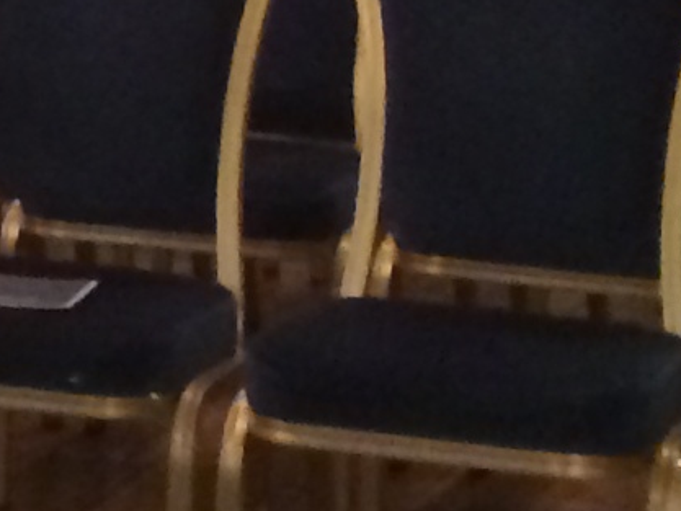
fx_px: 4624
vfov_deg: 6.2
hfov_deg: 8.0
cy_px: -380
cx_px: -789
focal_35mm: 235
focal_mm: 4.12
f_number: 2.2
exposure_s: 1/20
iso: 320
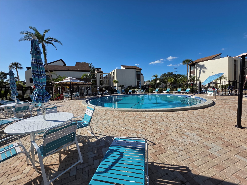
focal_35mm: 13
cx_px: 124
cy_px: 92
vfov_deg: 89.9
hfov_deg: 106.2
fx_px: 93
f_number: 1.9
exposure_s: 1/3075
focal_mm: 2.2
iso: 40
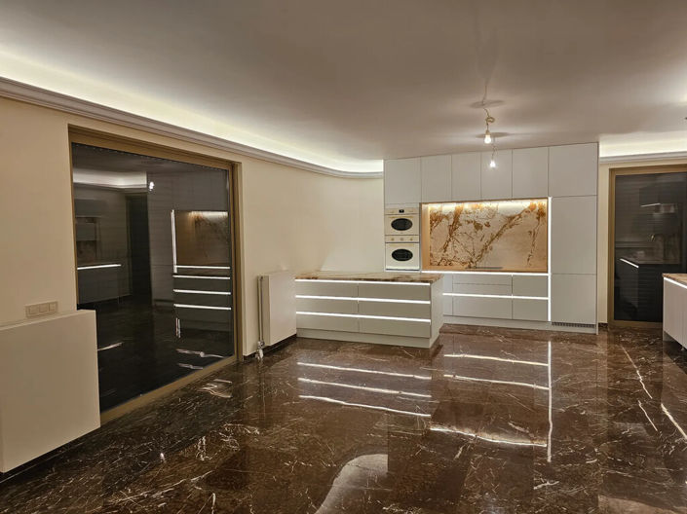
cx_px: 344
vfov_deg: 58.8
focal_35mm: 23
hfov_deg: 74.0
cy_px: 257
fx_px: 456
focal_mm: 6.3
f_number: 1.7
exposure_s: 1/100
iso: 100
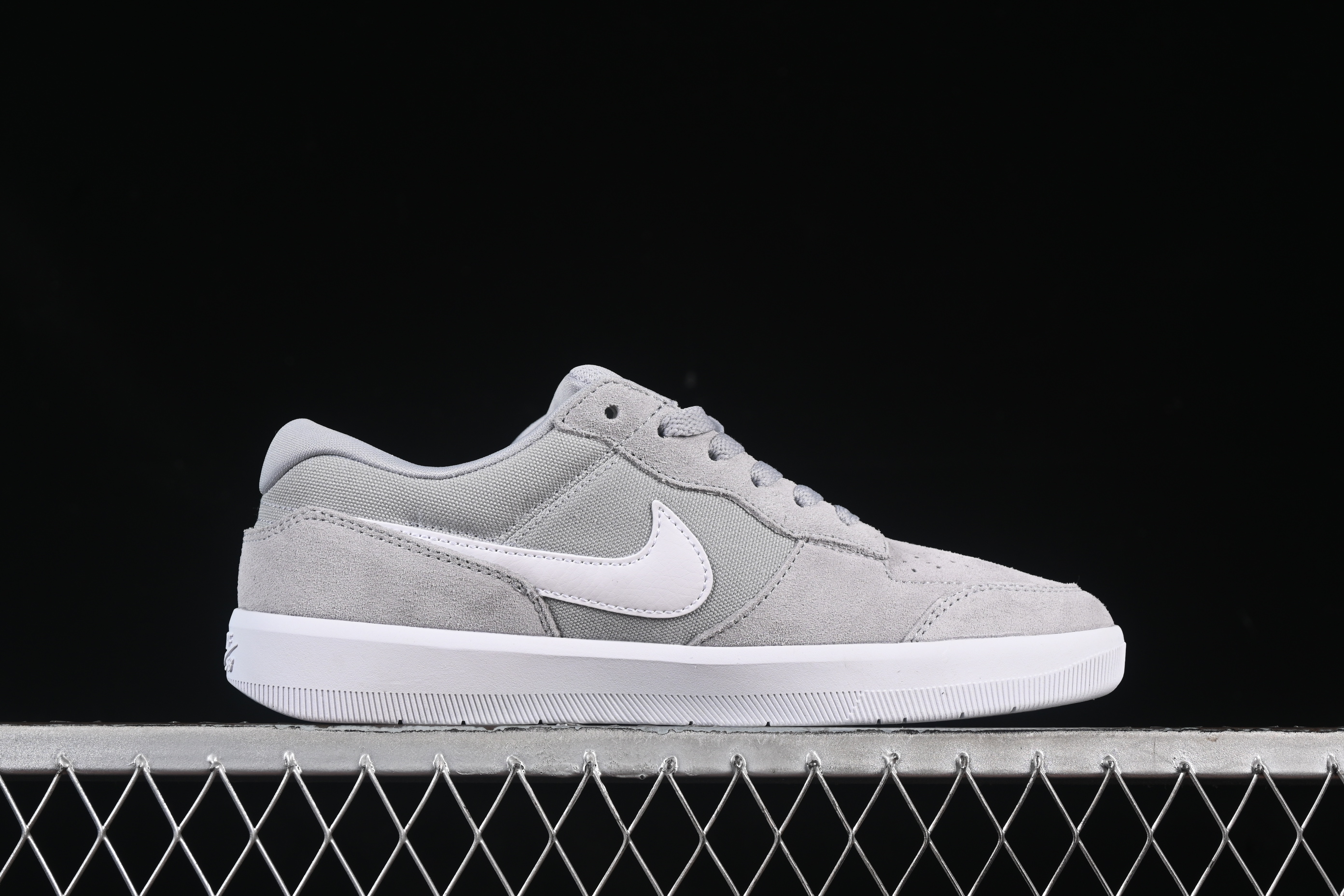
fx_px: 2800
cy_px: 448
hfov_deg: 27.0
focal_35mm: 75
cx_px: 672
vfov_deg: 18.2
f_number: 7.1
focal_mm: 50
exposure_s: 1/80
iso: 160
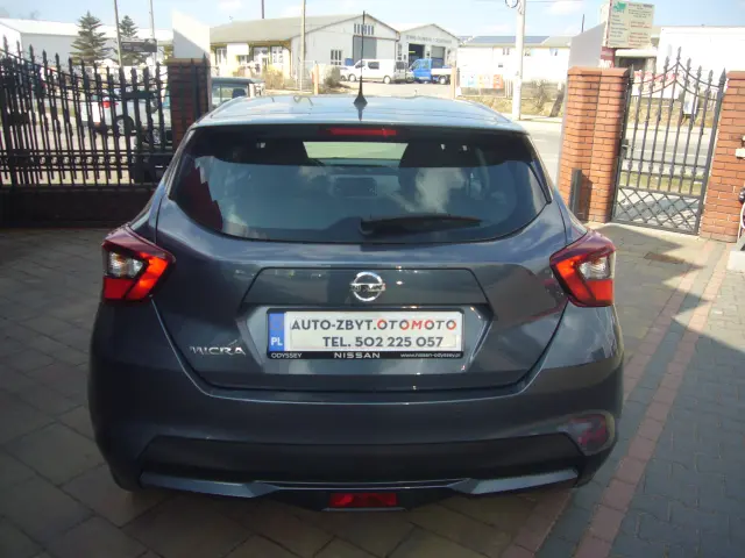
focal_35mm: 28
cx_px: 372
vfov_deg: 49.7
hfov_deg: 63.4
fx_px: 603
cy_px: 279
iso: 80
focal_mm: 4.6
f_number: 2.8
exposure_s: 1/400
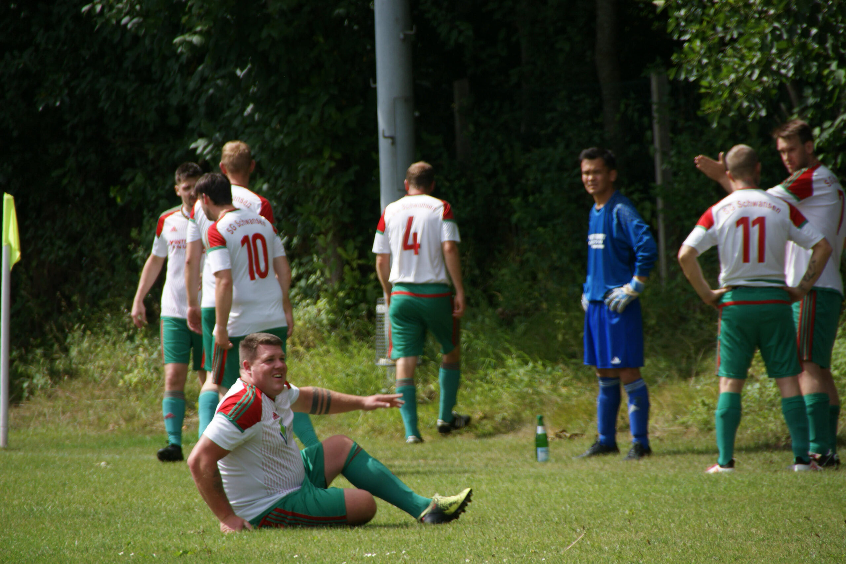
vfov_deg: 3.7
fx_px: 8812
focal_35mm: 375
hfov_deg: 5.5
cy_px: 282
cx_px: 423
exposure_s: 1/500
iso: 100
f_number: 6.3
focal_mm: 250
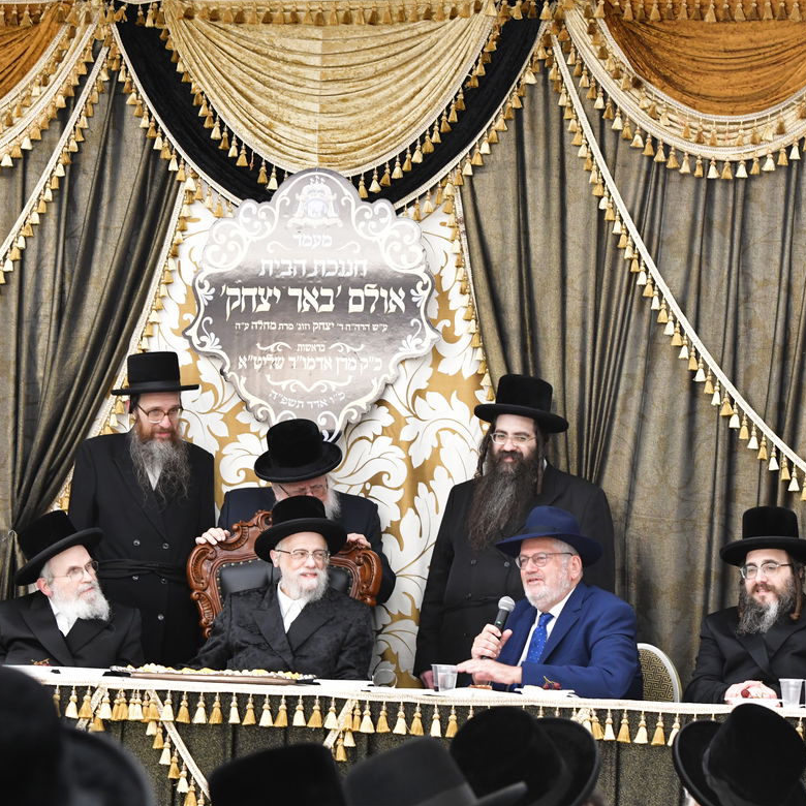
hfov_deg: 14.6
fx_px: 3135
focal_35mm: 119
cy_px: 454
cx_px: 318
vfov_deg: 14.6
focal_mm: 78
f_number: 5.6
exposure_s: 1/100
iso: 2000
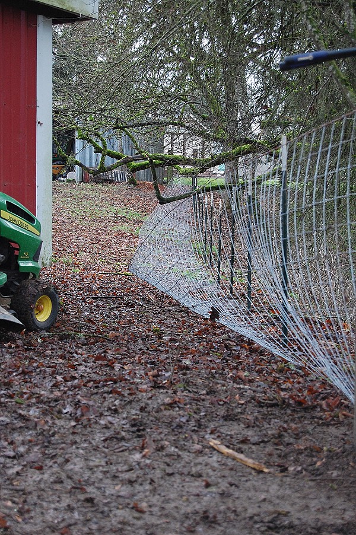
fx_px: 1226
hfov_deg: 16.5
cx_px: 178
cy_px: 268
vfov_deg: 24.6
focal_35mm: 82
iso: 800
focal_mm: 55
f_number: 5.6
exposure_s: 1/200
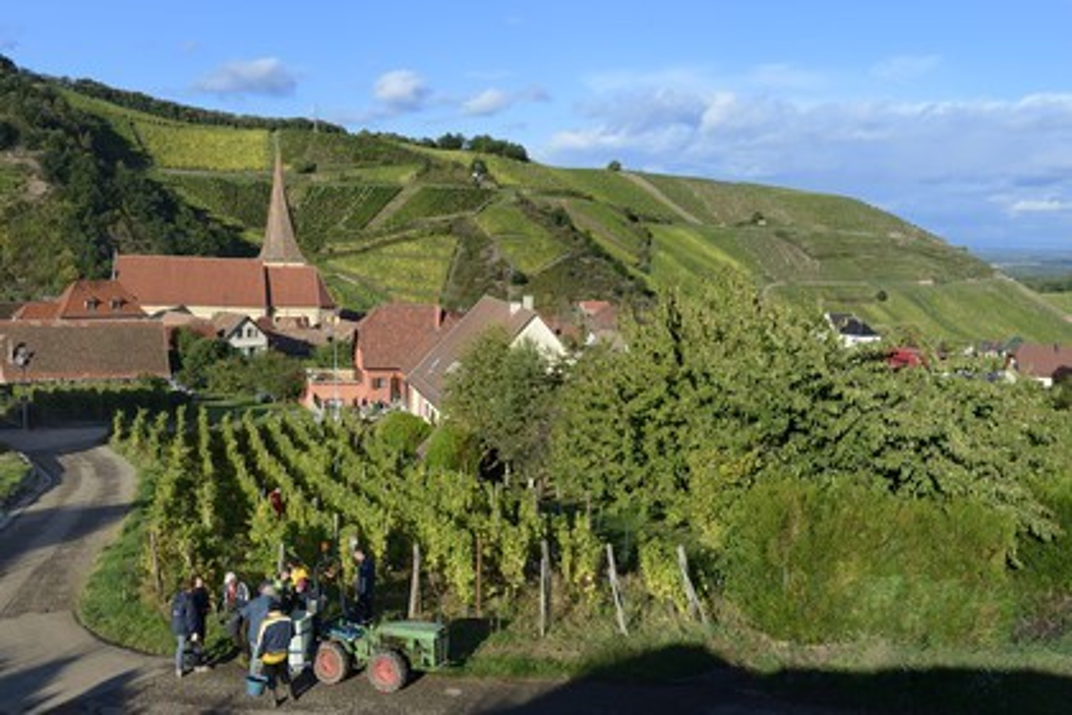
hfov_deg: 50.7
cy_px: 358
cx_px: 536
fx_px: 1131
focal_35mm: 38
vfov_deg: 35.1
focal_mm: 38
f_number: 11
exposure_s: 1/200
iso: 200
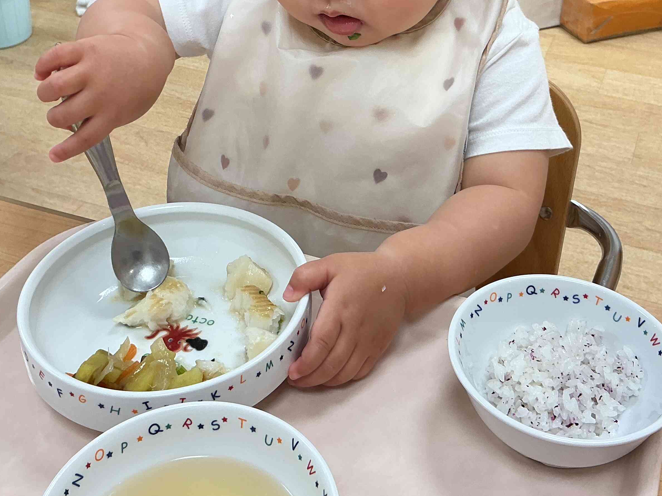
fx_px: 937
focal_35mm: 49
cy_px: 85
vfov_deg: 28.9
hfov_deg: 38.9
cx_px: 351
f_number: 1.8
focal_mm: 3
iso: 32
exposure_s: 1/120
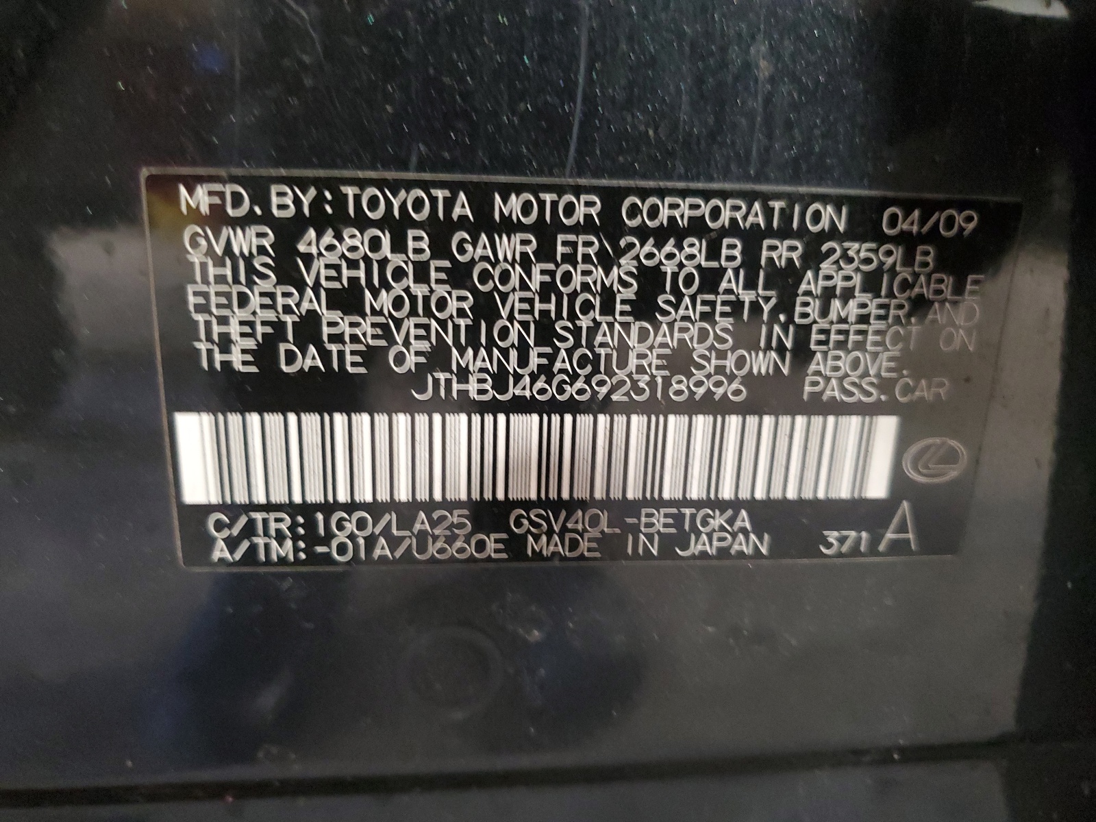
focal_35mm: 26
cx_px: 548
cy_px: 411
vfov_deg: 53.1
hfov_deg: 67.3
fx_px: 823
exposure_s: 1/15
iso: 377
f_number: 1.5
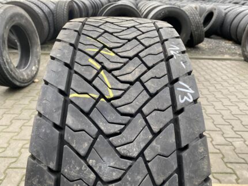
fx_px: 186
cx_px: 124
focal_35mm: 26
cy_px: 93
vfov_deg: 53.1
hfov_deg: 67.3
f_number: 1.8
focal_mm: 4.25
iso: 100
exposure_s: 1/121
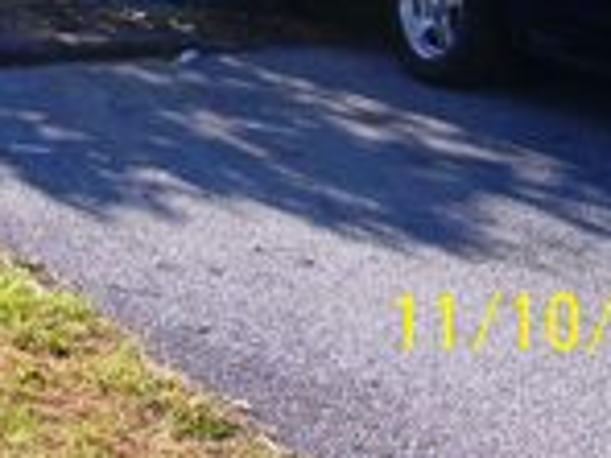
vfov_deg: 13.6
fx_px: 1818
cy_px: -202
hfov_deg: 18.3
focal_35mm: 103
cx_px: -83
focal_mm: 5.6
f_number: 4.8
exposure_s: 1/180
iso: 80
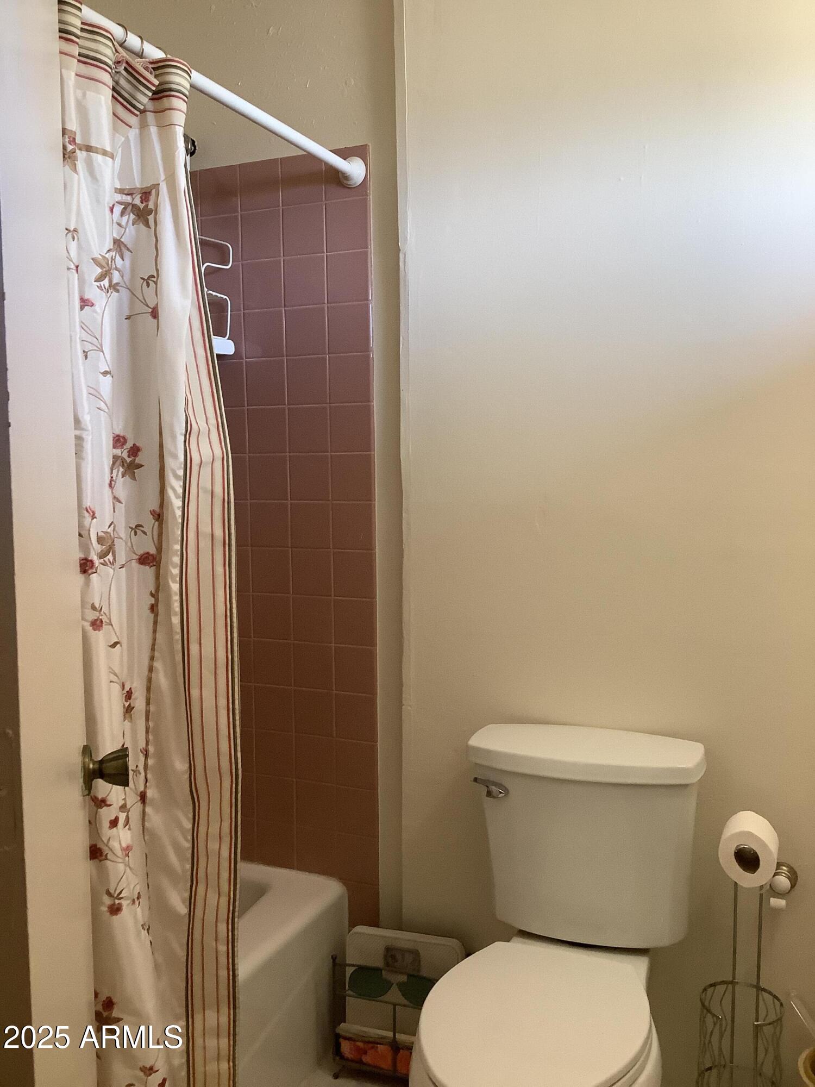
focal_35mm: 31
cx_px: 408
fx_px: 973
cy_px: 544
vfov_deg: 58.4
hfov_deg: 45.4
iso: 250
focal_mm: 3.3
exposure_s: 1/60
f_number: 2.4
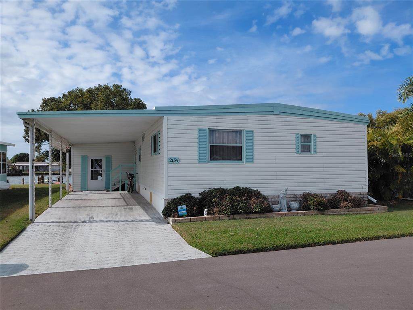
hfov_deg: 69.4
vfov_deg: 54.9
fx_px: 298
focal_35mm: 25
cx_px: 206
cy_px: 155
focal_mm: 4.69
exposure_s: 1/3420
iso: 50
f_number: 1.8
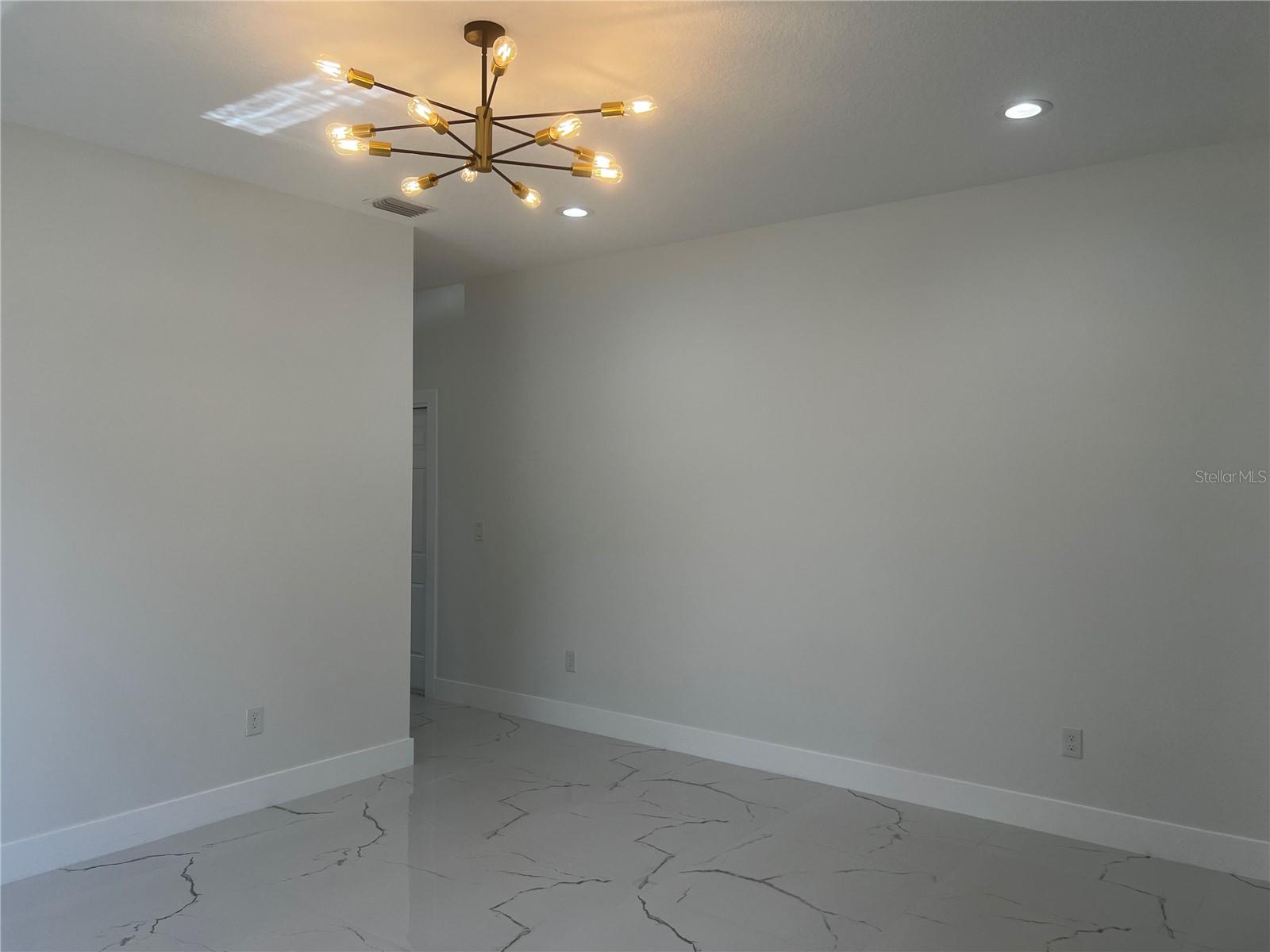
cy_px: 476
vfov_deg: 53.1
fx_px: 954
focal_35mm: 26
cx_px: 635
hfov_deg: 67.3
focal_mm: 5.7
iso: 50
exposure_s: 1/421
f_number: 1.5
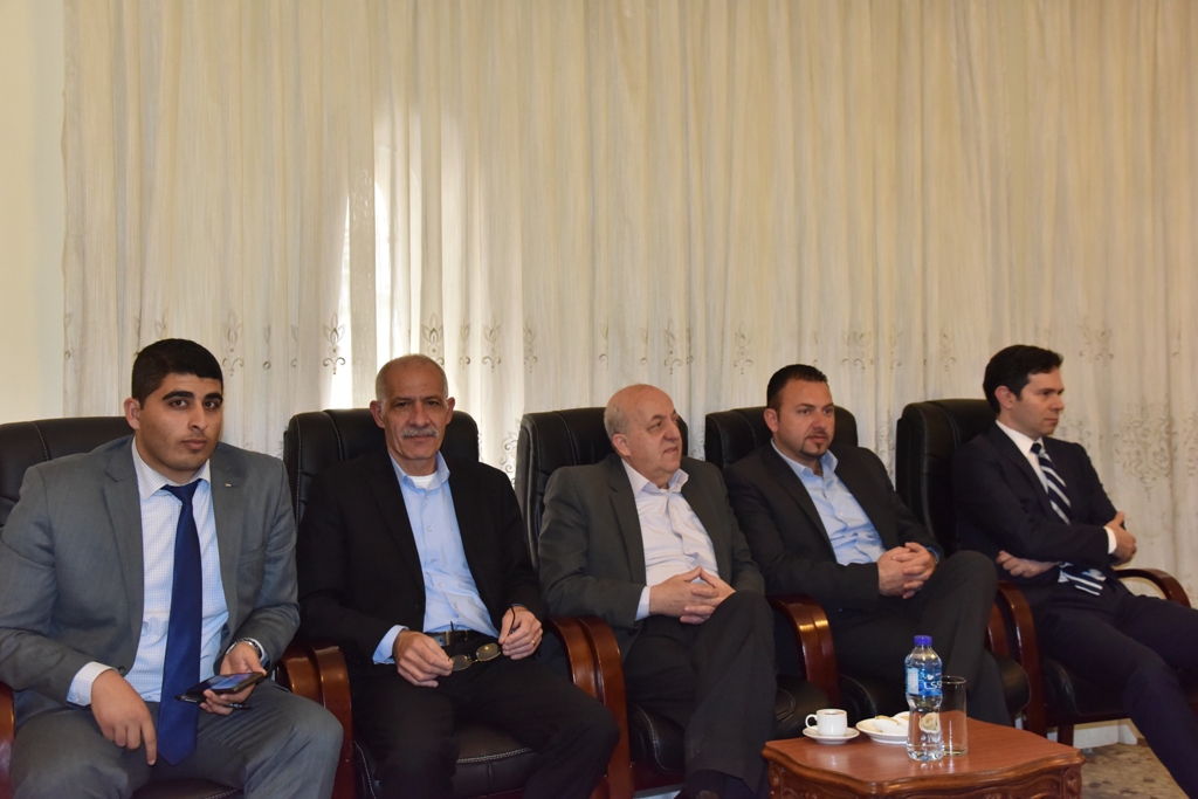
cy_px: 400
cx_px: 599
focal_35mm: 40
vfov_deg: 33.4
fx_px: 1331
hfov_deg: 48.5
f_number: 7.1
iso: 2500
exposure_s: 1/250
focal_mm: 40
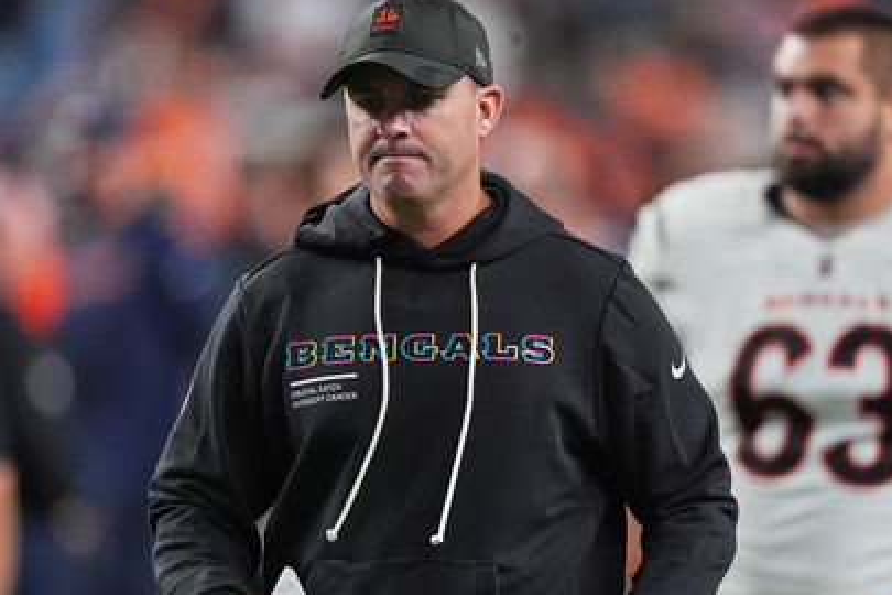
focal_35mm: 759
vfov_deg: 1.8
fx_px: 18805
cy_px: 354
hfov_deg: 2.7
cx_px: 476
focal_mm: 600
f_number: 4
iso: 5000
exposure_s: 1/2000
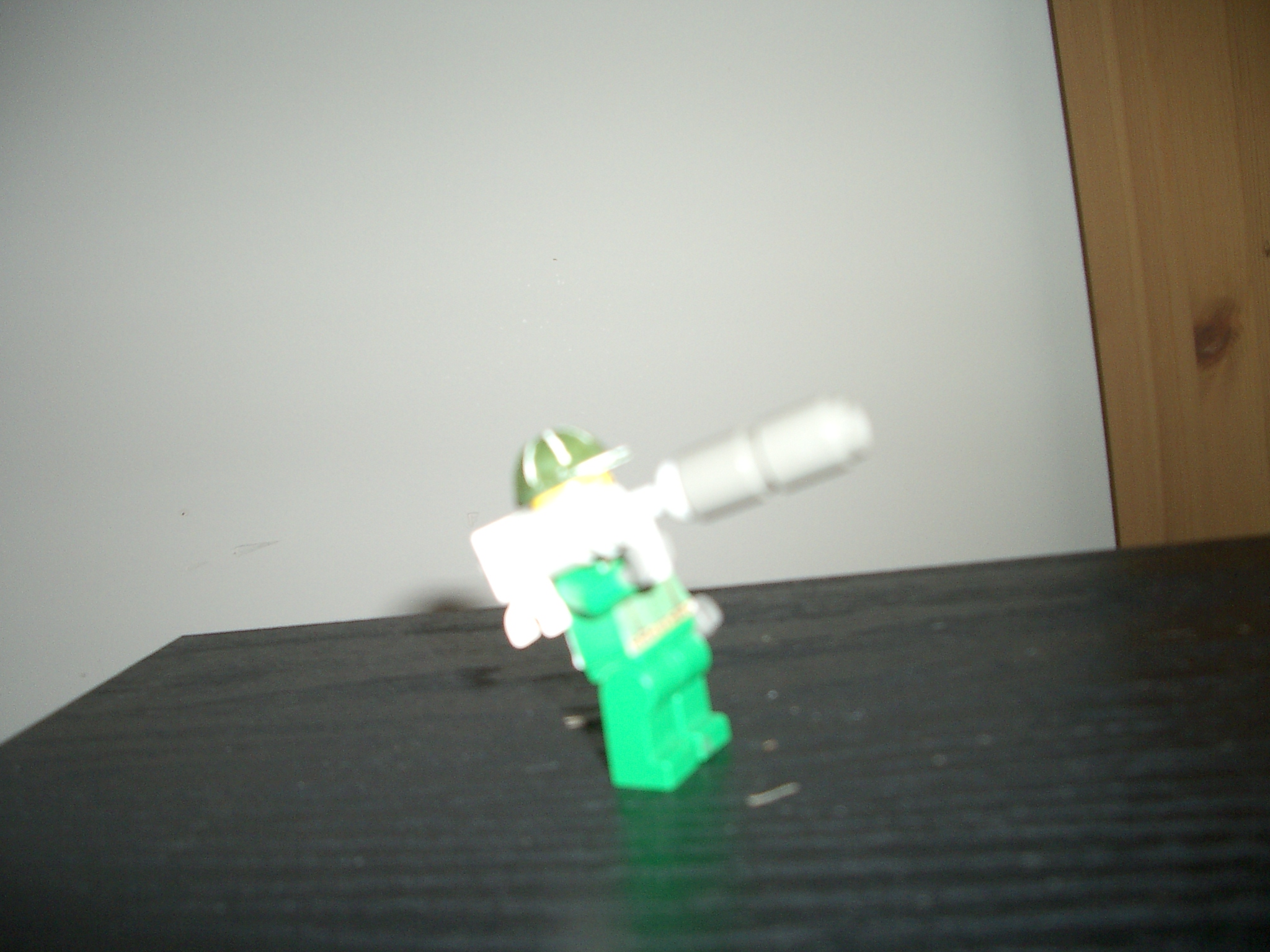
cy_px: 476
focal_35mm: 35
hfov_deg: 52.6
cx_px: 635
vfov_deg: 40.7
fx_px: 1284
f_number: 2.6
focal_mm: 5.8
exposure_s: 1/40
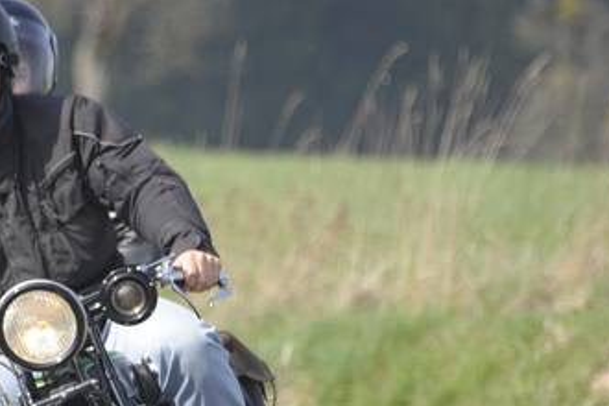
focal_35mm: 654
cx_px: 161
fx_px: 11063
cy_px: 340
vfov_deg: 2.1
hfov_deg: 3.2
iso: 200
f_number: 7.1
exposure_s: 1/400
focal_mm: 270
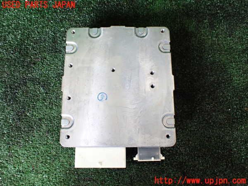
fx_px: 215
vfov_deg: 46.8
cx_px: 124
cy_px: 93
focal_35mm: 30
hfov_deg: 60.0
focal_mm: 5.4
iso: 640
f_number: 2.3
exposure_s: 1/125
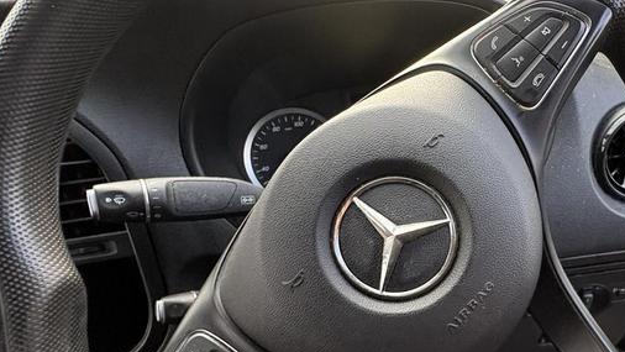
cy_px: 257
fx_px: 448
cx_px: 443
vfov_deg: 41.9
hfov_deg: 66.8
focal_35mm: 27
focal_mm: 2.22
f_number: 2.2
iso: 160
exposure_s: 1/99
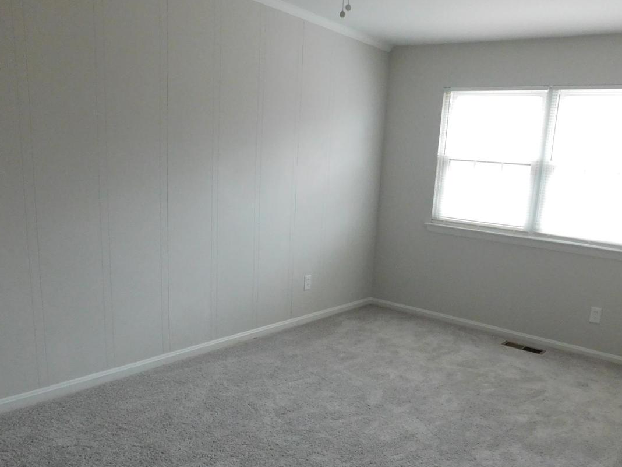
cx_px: 340
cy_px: 304
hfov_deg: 58.2
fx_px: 557
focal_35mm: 31
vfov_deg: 44.9
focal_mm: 4
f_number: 3
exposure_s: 1/30
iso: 400
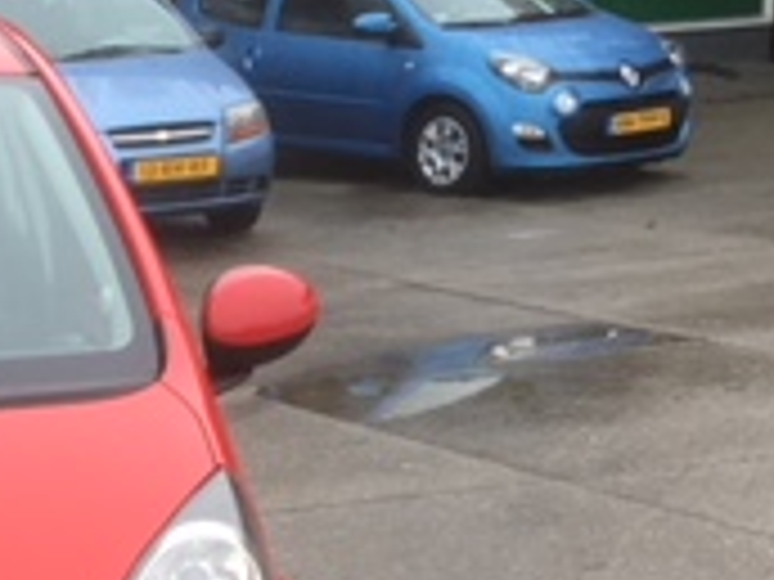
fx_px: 2415
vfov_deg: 13.4
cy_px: 679
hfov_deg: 17.2
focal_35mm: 108
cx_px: -212
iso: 40
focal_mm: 4.15
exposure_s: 1/100
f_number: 2.2
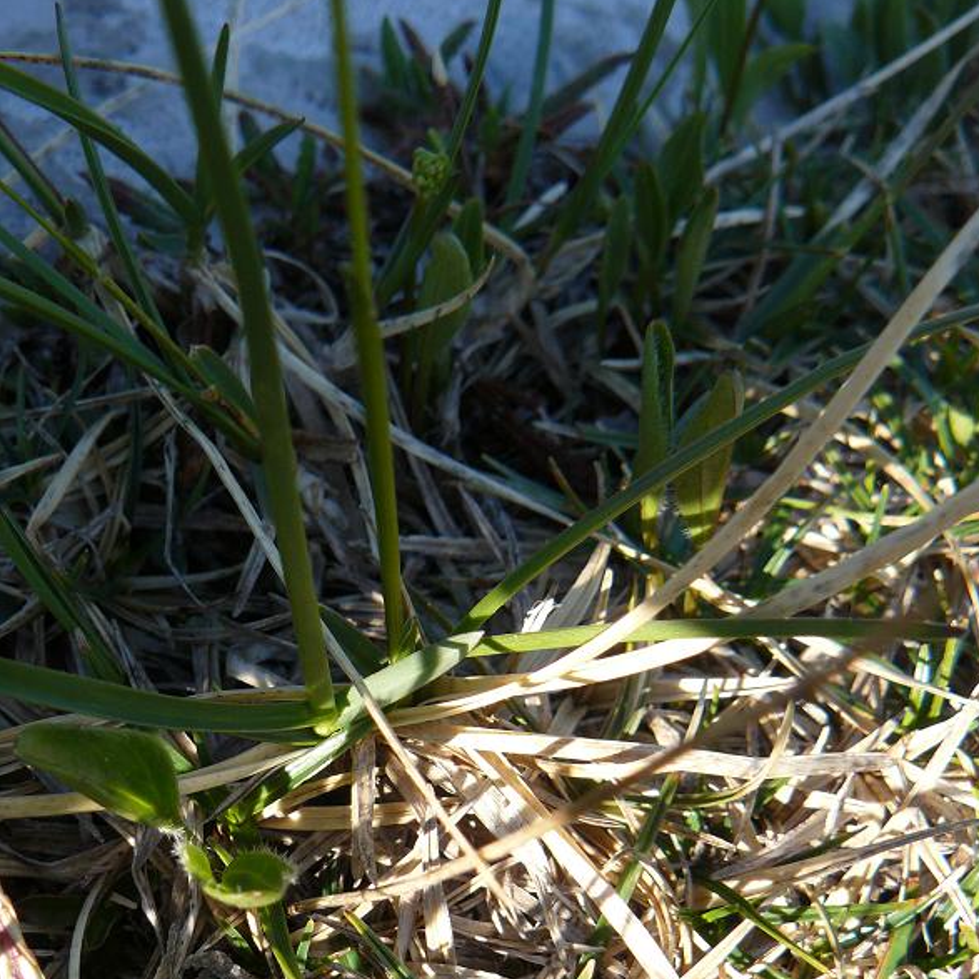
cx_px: 415
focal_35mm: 50
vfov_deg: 33.9
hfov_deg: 34.0
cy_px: 600
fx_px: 1600
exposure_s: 1/200
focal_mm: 6
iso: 100
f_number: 4
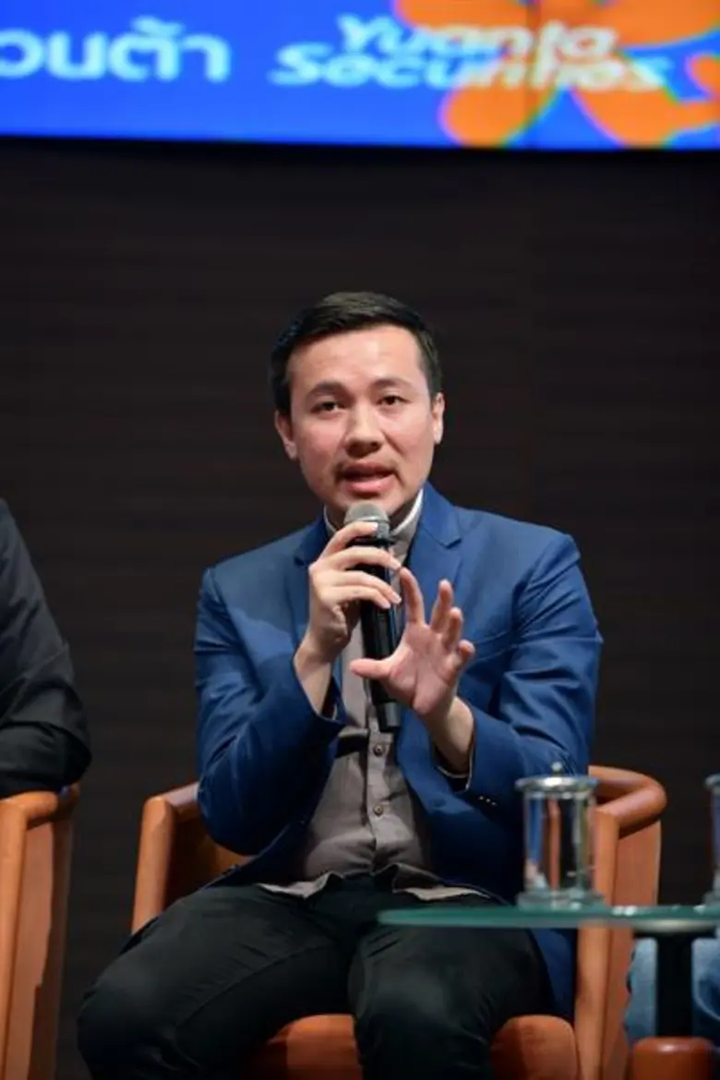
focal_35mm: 185
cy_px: 540
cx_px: 360
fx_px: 5550
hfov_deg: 7.4
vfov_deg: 11.1
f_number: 2.8
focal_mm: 185
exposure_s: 1/100
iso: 500
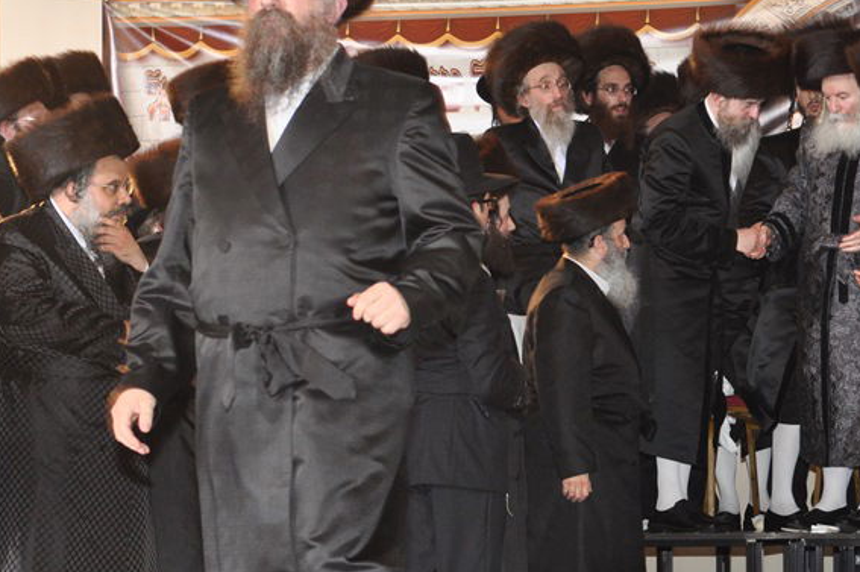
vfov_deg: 9.2
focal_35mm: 149
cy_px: 314
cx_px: 698
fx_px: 3554
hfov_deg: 13.7
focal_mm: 55
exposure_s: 1/60
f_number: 5.6
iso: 640
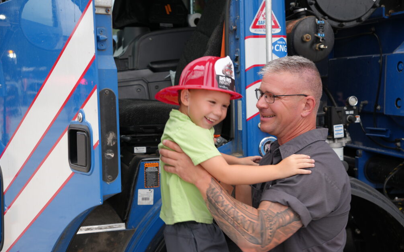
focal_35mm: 58
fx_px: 643
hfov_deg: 34.9
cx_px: 200
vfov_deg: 22.2
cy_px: 127
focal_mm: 37.6
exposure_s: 1/200
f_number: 4
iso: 100
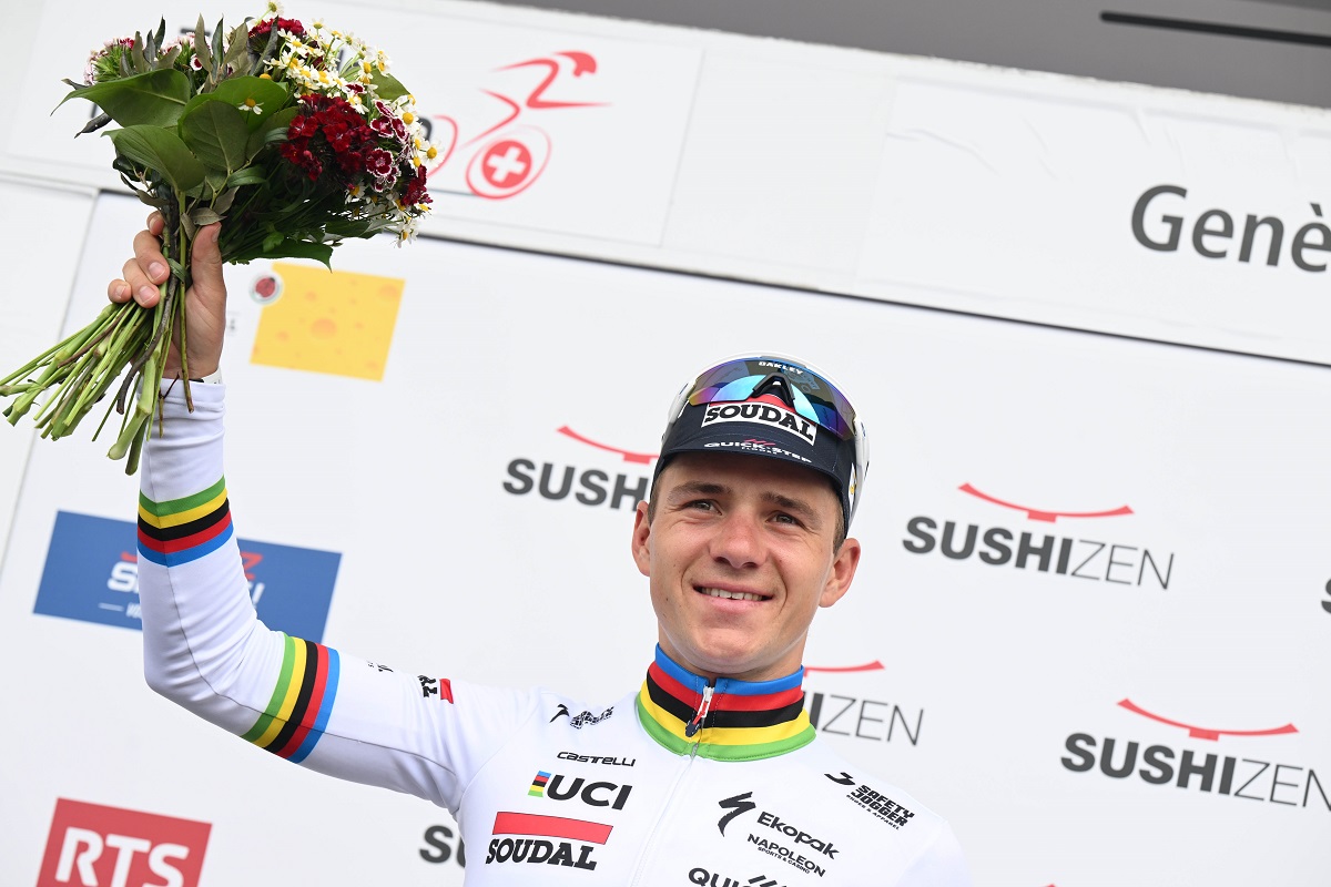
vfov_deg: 10.2
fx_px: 4991
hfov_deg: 15.2
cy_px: 444
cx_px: 666
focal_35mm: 135
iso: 400
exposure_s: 1/500
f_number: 6.3
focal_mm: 135
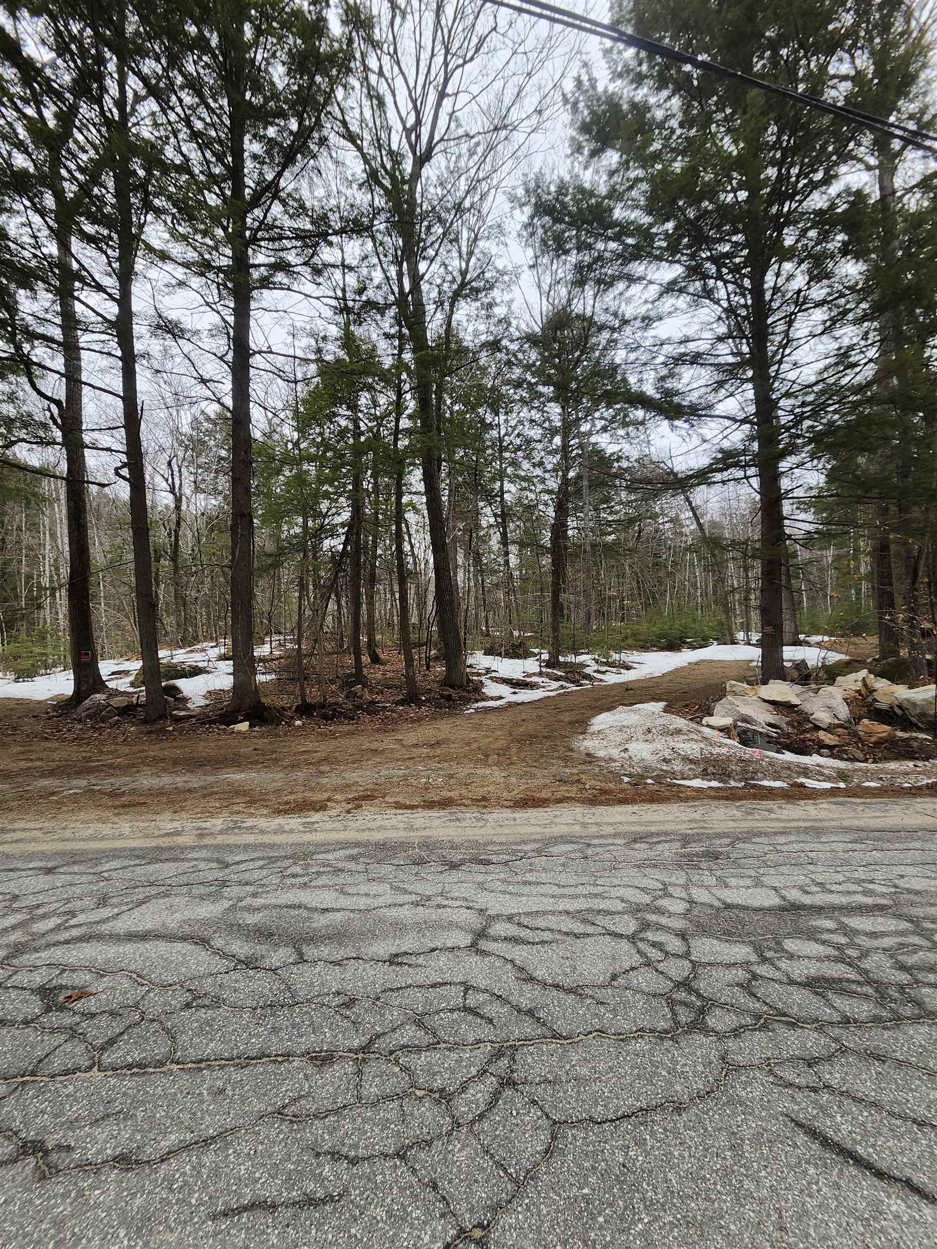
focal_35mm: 13
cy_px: 624
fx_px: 469
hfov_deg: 89.9
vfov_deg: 106.2
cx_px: 468
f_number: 2.2
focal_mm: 1.74
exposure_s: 1/186
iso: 40
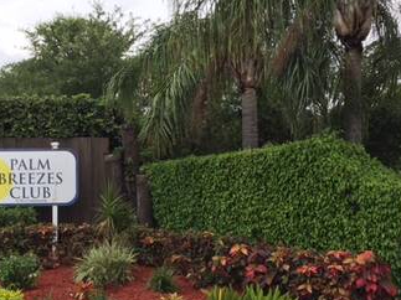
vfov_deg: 31.3
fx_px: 533
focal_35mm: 46
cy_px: 197
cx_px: 113
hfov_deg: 40.4
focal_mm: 4.15
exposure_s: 1/694
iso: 32
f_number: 2.2
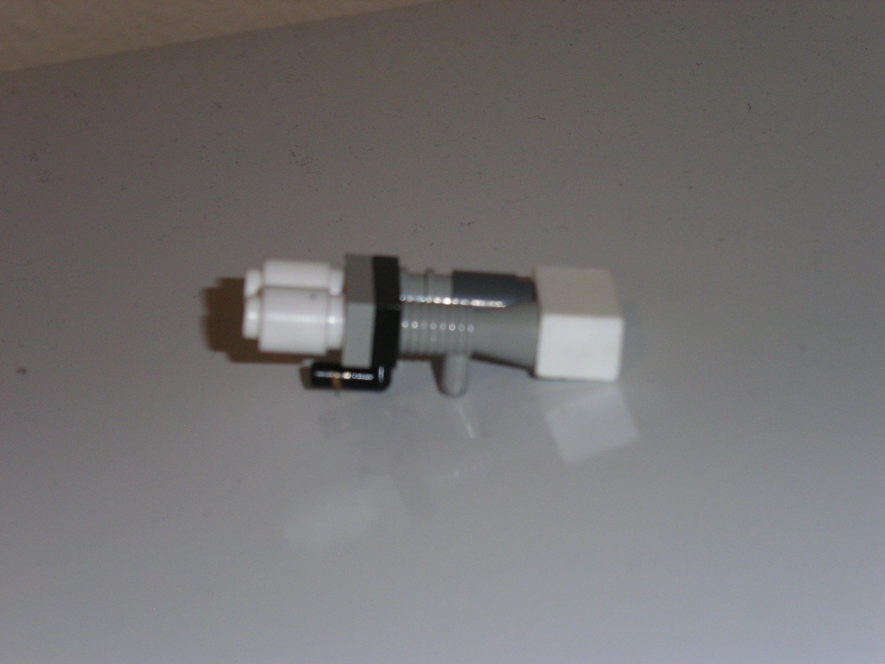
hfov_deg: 17.3
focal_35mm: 114
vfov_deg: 13.0
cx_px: 442
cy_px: 332
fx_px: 2915
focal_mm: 23.4
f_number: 4.7
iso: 200
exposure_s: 1/90
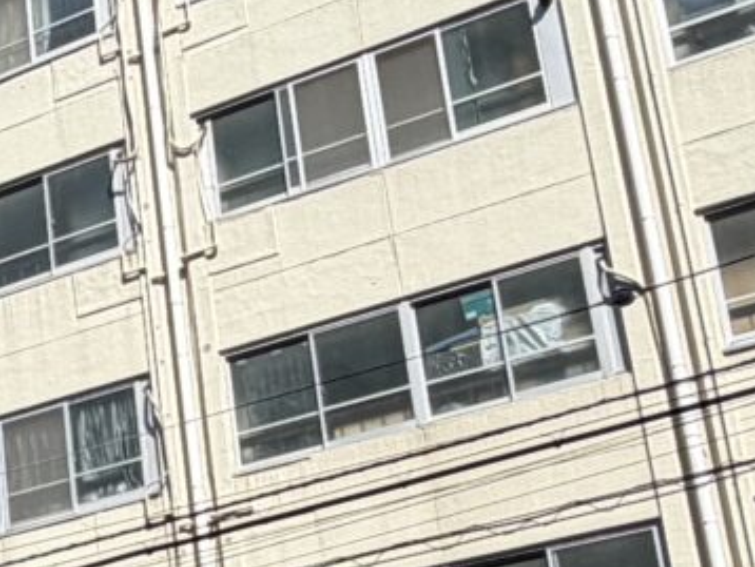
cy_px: 529
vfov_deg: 14.6
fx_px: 2183
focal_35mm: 100
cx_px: -475
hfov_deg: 17.1
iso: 20
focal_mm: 2.22
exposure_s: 1/1105
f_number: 2.2
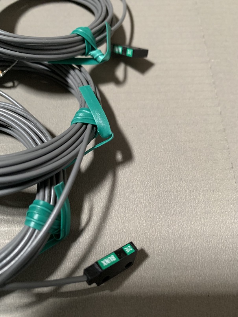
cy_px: 158
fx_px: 238
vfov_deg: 67.3
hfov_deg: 53.1
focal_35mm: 26
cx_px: 119
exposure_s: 1/60
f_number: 1.8
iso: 320
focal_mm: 4.25
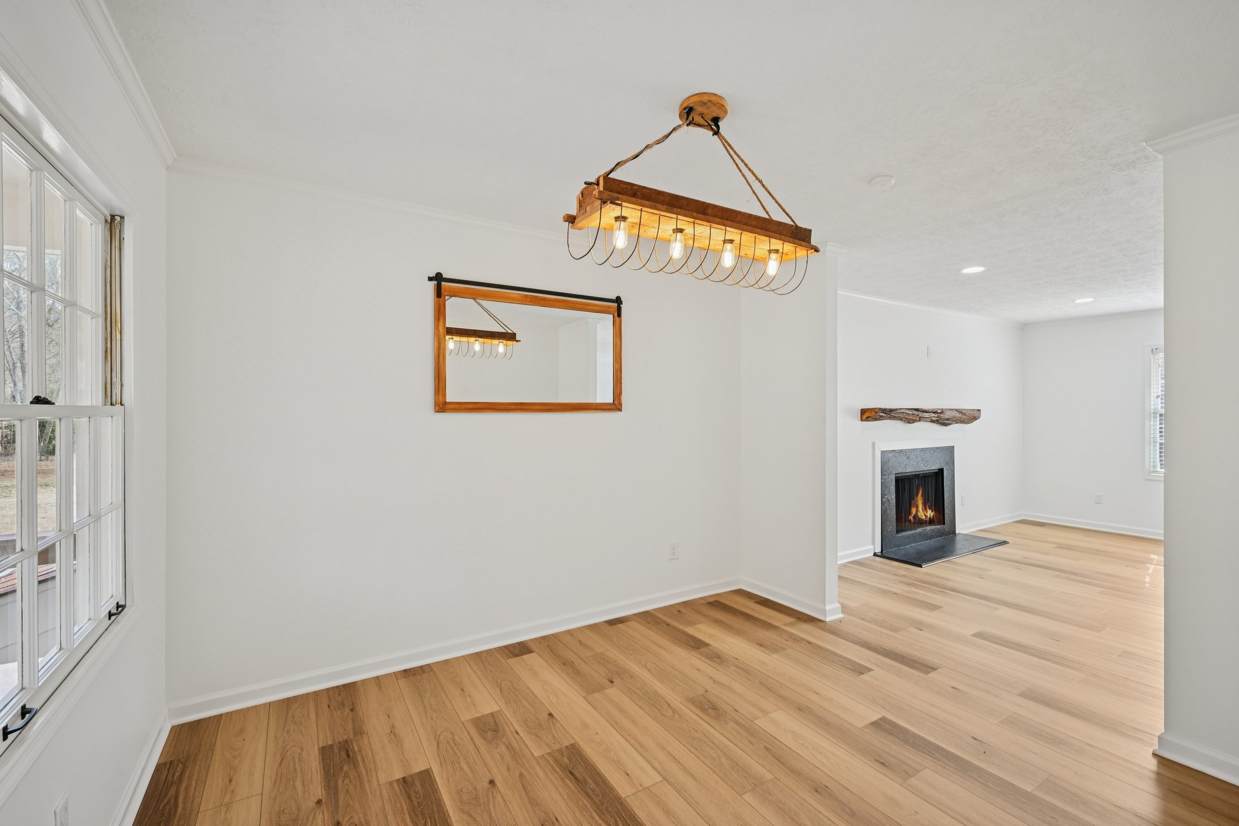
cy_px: 413
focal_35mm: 16
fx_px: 533
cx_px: 620
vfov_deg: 75.5
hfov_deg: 98.5
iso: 100
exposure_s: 1/15
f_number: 8
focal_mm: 15.5
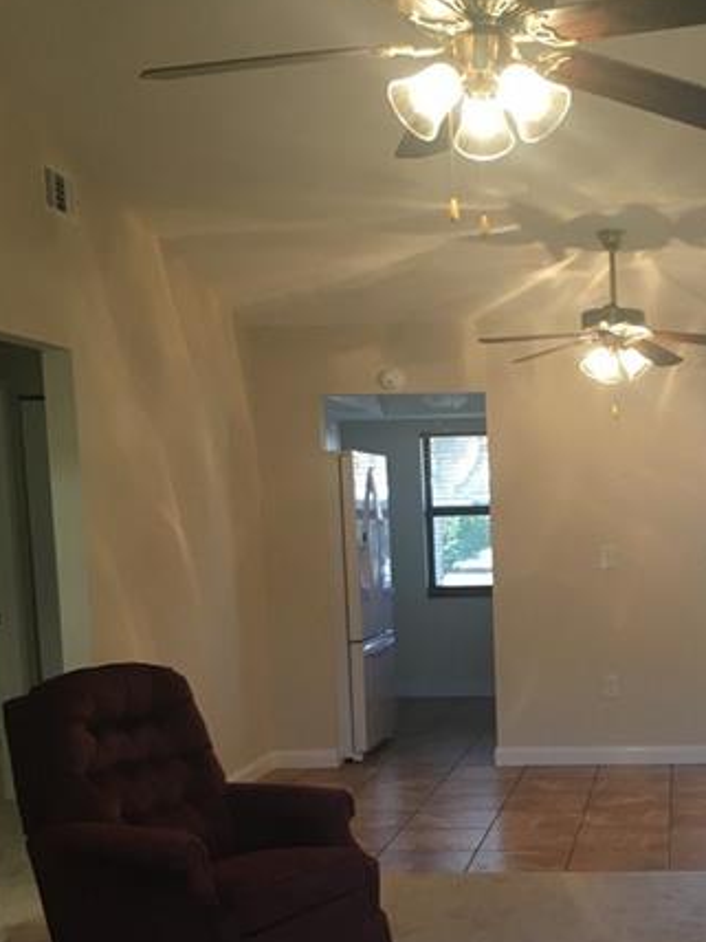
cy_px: 676
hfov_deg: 27.4
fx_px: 1414
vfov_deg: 36.2
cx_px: 574
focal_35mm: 52
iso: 50
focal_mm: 4.15
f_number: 2.2
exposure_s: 1/30
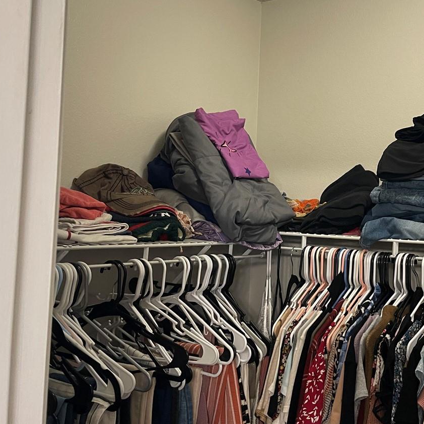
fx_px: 582
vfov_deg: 39.9
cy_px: 173
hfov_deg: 38.5
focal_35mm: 42
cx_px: 339
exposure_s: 1/60
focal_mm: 5.1
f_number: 1.6
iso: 160
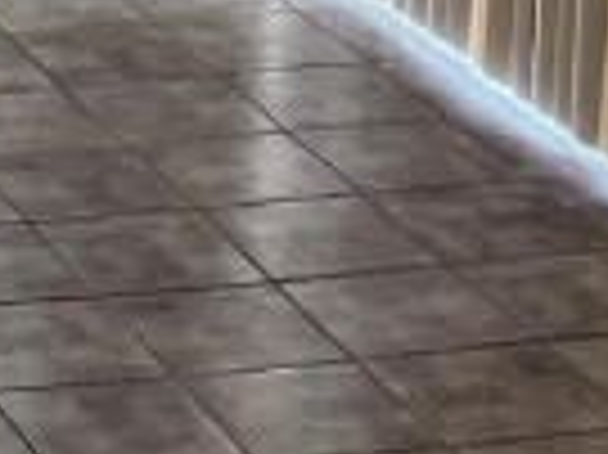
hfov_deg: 9.3
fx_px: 3457
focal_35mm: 197
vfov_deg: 7.3
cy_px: -333
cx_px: -707
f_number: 1.6
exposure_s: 1/120
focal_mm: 5.1
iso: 125
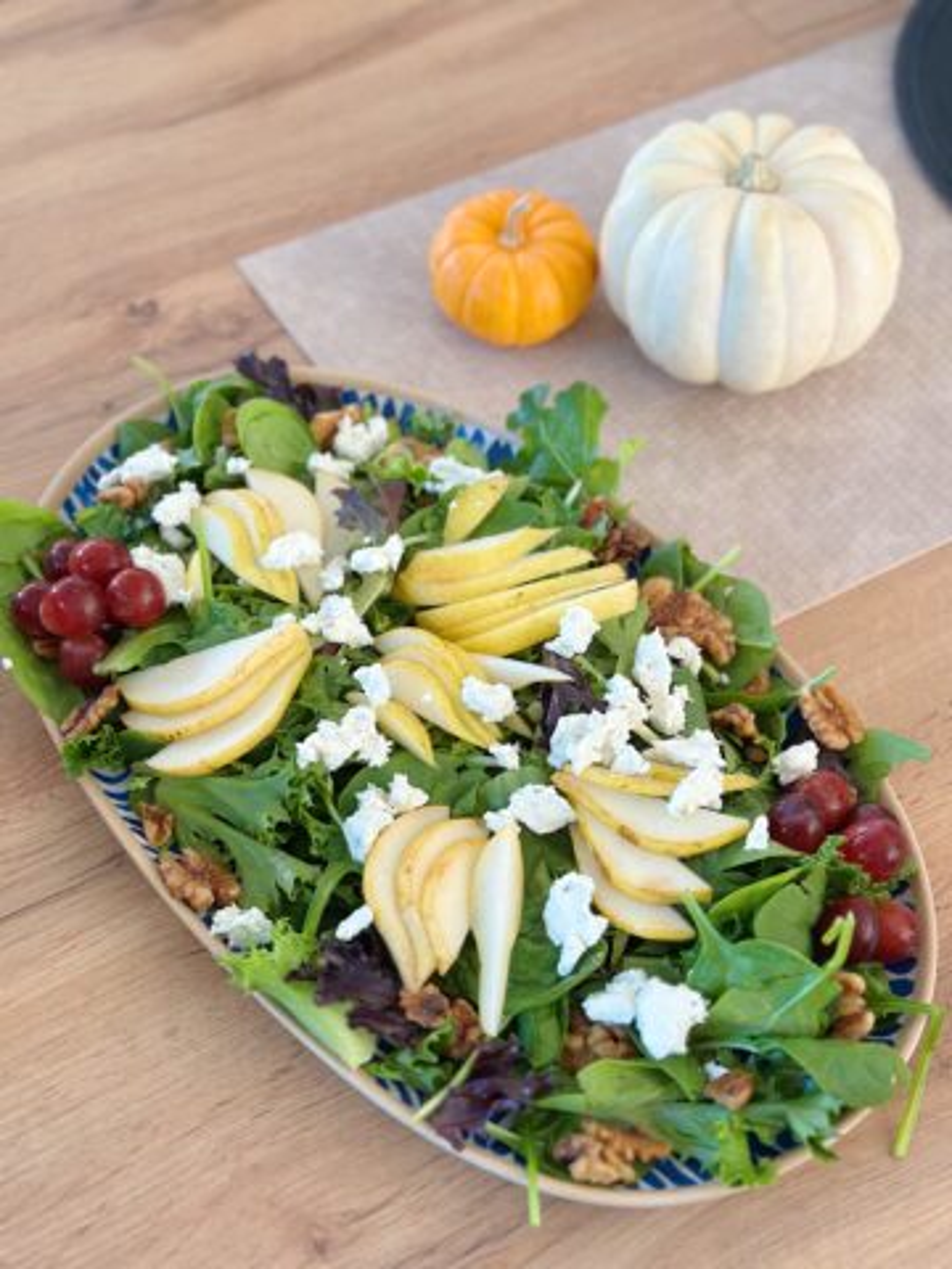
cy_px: 634
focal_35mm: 48
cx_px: 476
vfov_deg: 39.7
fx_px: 1760
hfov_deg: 30.3
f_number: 1.78
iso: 125
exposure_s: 1/60
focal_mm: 6.86
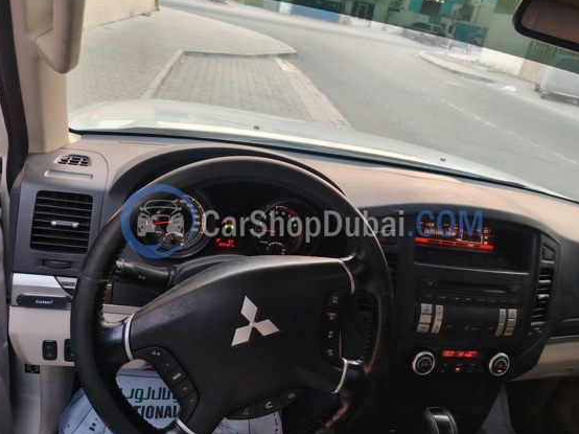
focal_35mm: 26
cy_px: 223
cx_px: 301
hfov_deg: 67.3
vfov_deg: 53.0
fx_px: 435
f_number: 1.75
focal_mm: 5.25
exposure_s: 1/25
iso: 255
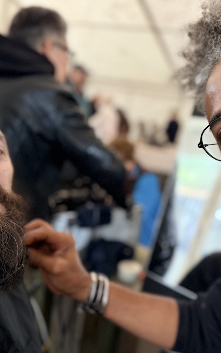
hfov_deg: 34.3
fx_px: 356
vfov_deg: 52.7
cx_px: 140
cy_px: 177
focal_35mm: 37
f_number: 1.78
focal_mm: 6.76
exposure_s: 1/60
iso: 400
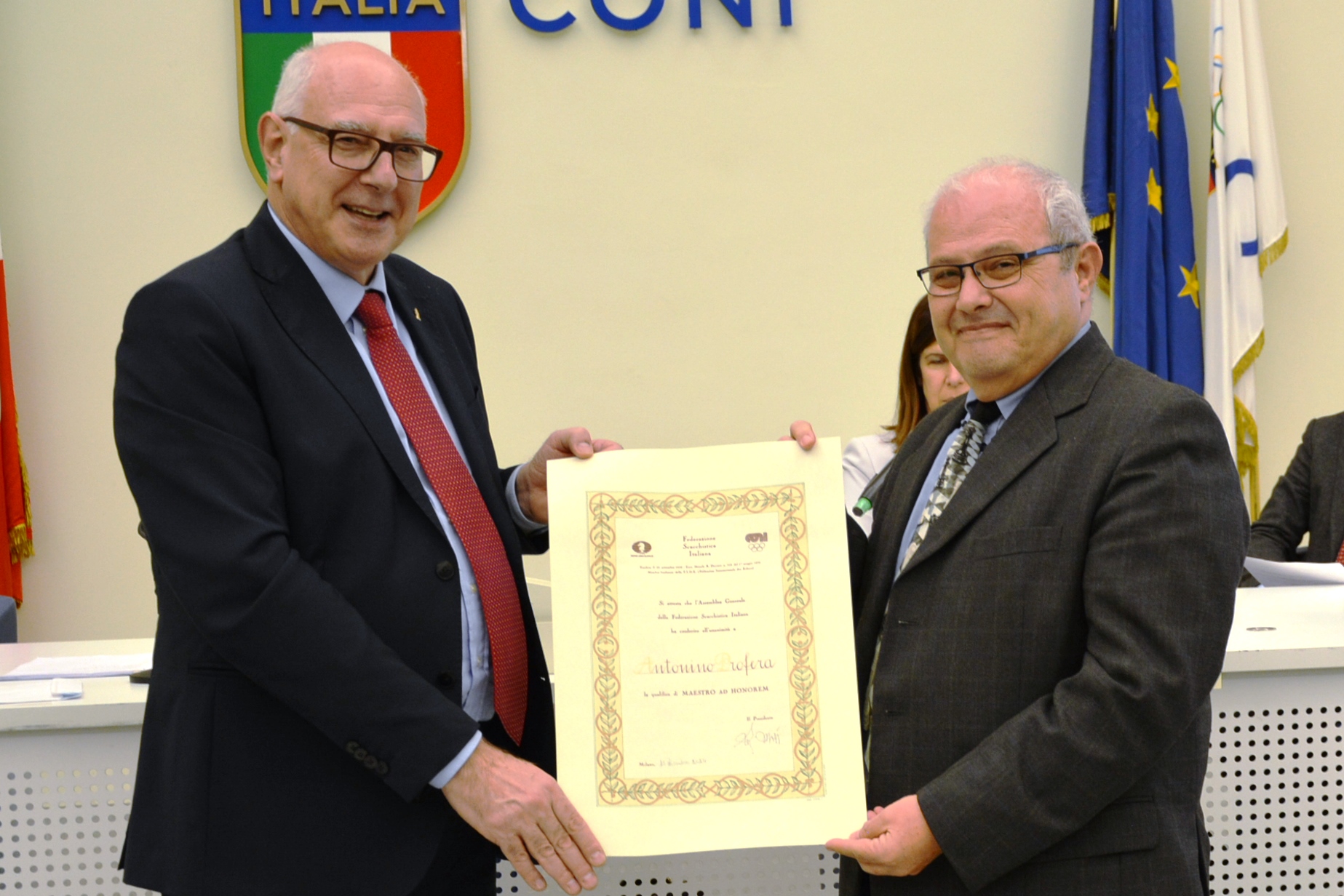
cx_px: 672
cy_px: 448
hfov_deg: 46.4
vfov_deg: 31.9
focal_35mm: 42
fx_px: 1568
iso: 500
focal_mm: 28
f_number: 4
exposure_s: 1/60
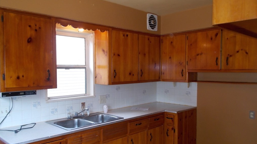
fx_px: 218
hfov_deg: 61.0
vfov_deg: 36.6
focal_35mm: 32
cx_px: 129
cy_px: 81
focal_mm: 4.1
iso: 80
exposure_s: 1/25
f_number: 3.3
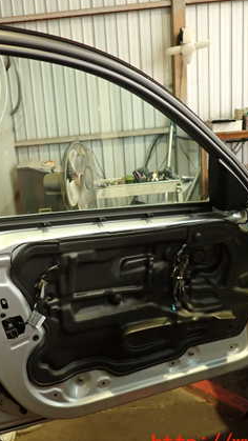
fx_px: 455
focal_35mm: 39
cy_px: 221
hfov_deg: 30.1
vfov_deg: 51.6
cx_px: 74
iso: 250
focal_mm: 4.5
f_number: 2
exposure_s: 1/30
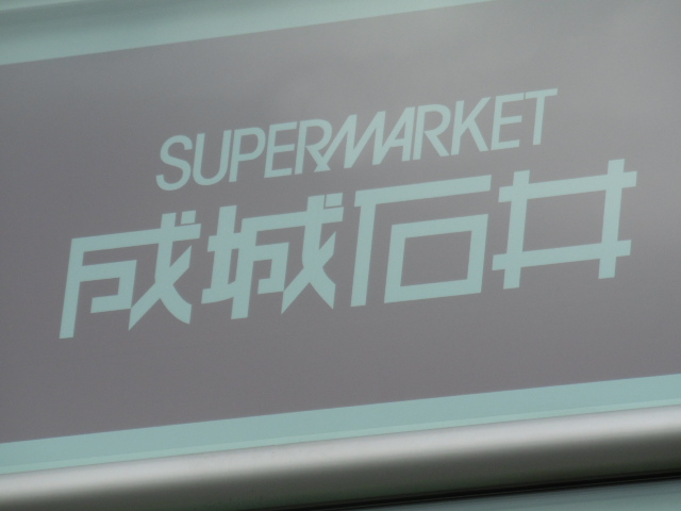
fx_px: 6571
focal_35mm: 334
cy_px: 256
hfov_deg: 5.9
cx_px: 340
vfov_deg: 4.5
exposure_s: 1/320
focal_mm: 51.6
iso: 100
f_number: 6.3
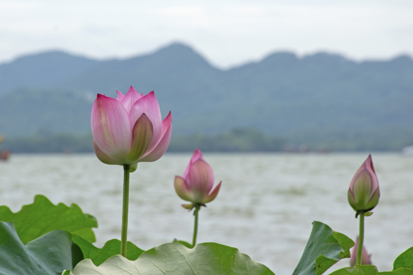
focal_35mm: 264
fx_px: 3027
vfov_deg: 5.2
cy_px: 145
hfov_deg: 7.8
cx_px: 168
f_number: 11
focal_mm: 140
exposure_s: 1/250
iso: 220
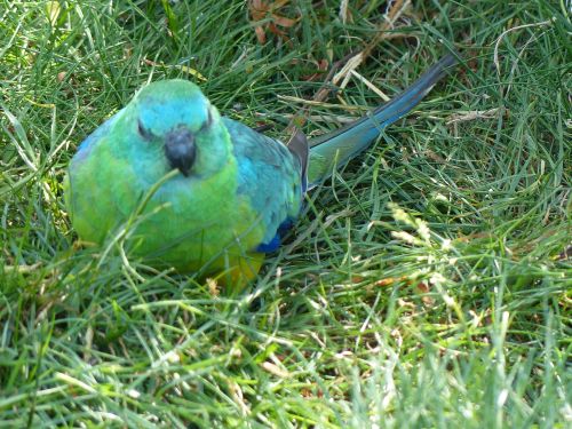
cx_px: 286
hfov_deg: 2.4
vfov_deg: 1.8
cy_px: 214
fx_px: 13814
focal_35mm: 836
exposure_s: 1/125
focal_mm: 108
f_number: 3.5
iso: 100
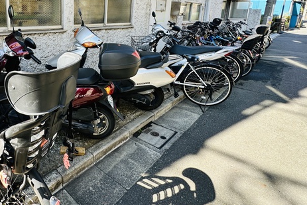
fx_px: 188
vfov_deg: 54.3
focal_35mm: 22
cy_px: 49
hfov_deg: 73.1
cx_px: 77
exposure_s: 1/160
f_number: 2.2
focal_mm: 2.22
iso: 40
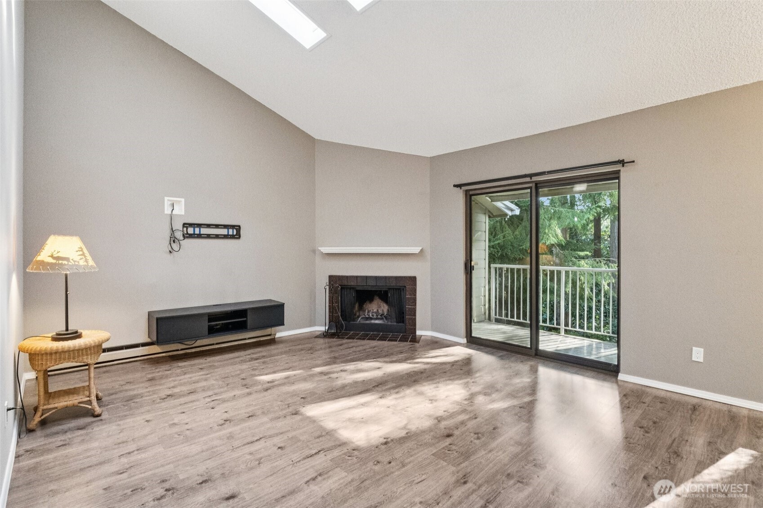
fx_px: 381
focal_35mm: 18
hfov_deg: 90.0
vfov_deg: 67.4
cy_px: 254
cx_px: 382
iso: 4000
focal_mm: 12
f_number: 9
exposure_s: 1/30
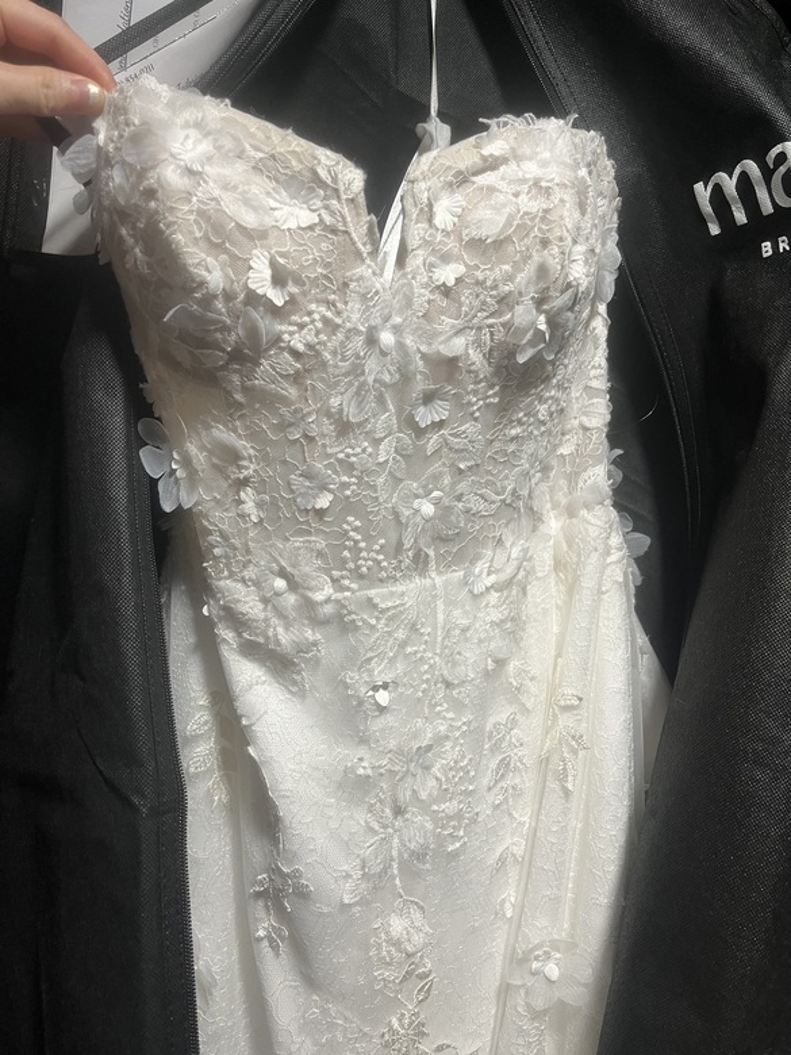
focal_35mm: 26
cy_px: 528
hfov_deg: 53.1
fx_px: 792
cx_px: 396
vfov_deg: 67.3
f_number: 1.6
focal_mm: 5.1
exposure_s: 1/79
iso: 125
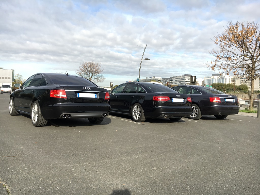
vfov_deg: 48.2
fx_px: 218
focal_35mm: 29
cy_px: 98
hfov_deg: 61.7
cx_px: 130
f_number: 2.2
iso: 25
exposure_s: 1/591
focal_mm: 4.15
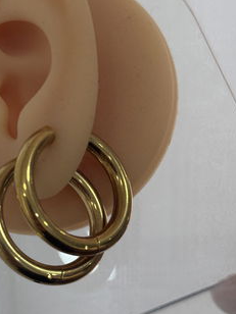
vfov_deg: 23.6
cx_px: 36
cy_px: 156
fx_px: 754
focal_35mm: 83
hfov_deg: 17.6
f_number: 1.78
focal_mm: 6.76
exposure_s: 1/100
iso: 64
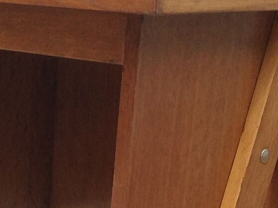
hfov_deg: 12.1
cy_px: 326
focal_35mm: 162
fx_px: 1299
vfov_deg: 8.9
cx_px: -15
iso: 50
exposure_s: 1/581
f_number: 2.4
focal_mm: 4.28
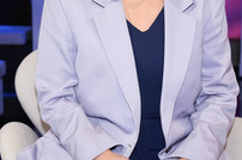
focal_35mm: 105
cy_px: 37
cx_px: 144
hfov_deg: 19.5
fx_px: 705
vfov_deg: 12.9
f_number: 5
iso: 1600
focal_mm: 47
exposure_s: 1/125
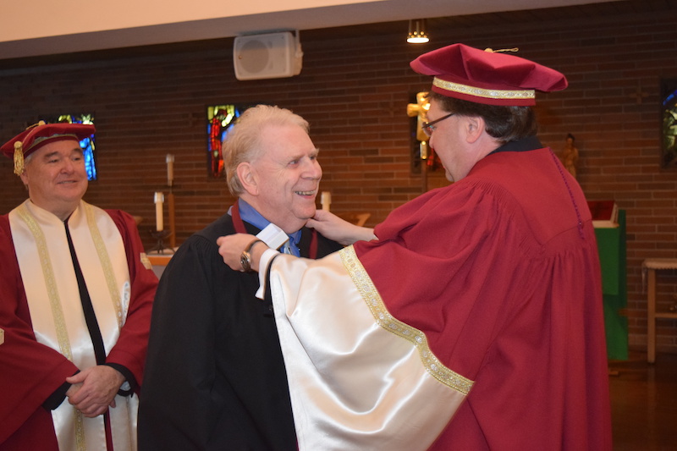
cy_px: 226
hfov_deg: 42.3
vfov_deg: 28.9
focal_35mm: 46
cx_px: 338
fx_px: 874
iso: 2800
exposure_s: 1/60
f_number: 4.2
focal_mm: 31
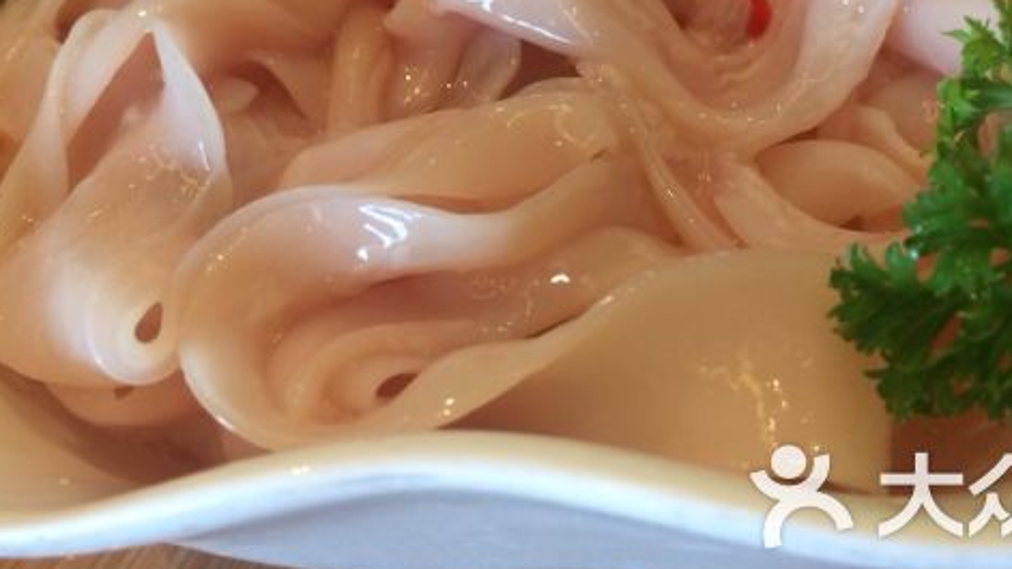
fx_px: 1261
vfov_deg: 24.6
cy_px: 44
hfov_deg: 43.7
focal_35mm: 47
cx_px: 537
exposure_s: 1/30
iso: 125
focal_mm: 4.15
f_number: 2.2
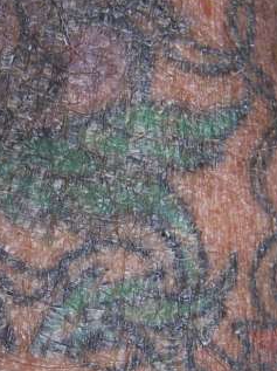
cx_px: 64
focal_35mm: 96
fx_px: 1026
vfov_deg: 20.3
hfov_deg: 15.3
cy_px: 269
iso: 80
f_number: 2.8
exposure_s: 1/60
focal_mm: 6.3
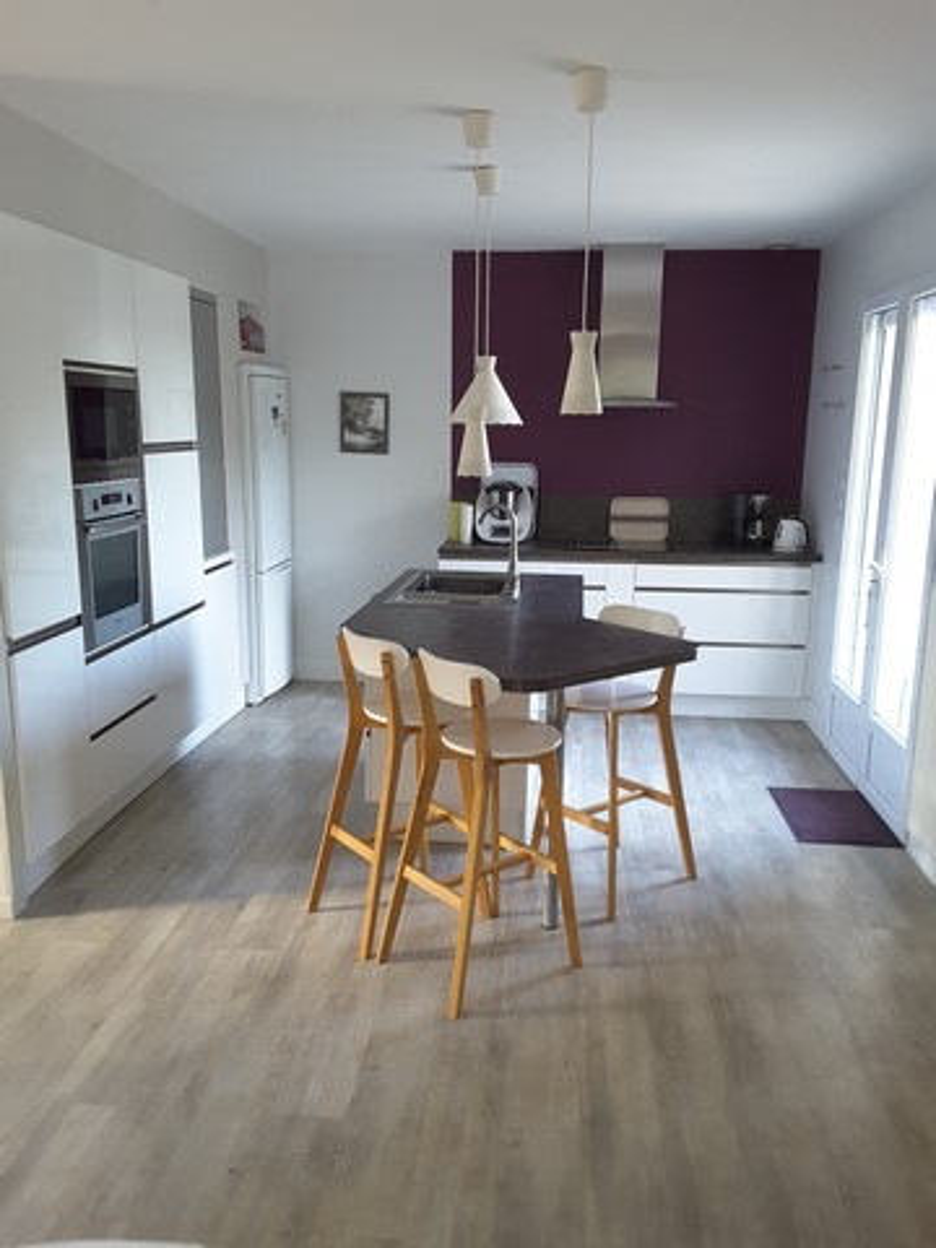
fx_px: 1118
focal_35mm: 31
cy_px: 624
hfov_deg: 45.4
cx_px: 468
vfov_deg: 58.4
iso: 100
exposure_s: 1/25
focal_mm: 2.9
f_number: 1.9
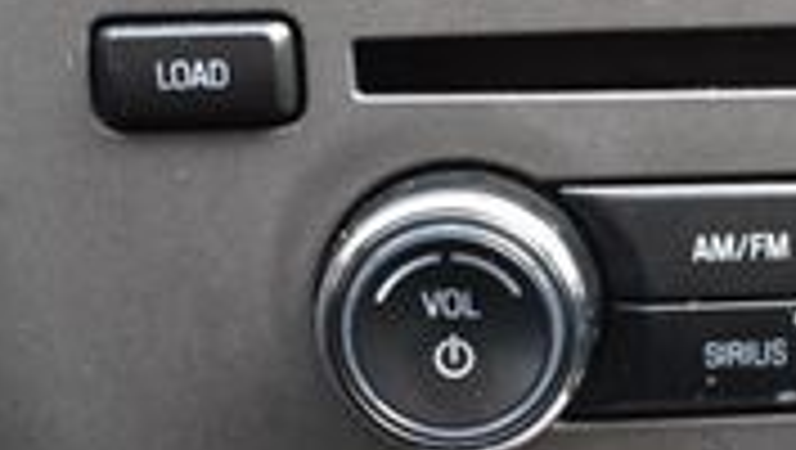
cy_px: 351
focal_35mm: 102
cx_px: 989
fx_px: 2155
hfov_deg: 19.5
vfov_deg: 11.9
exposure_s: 1/15
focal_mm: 18
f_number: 6.3
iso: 900
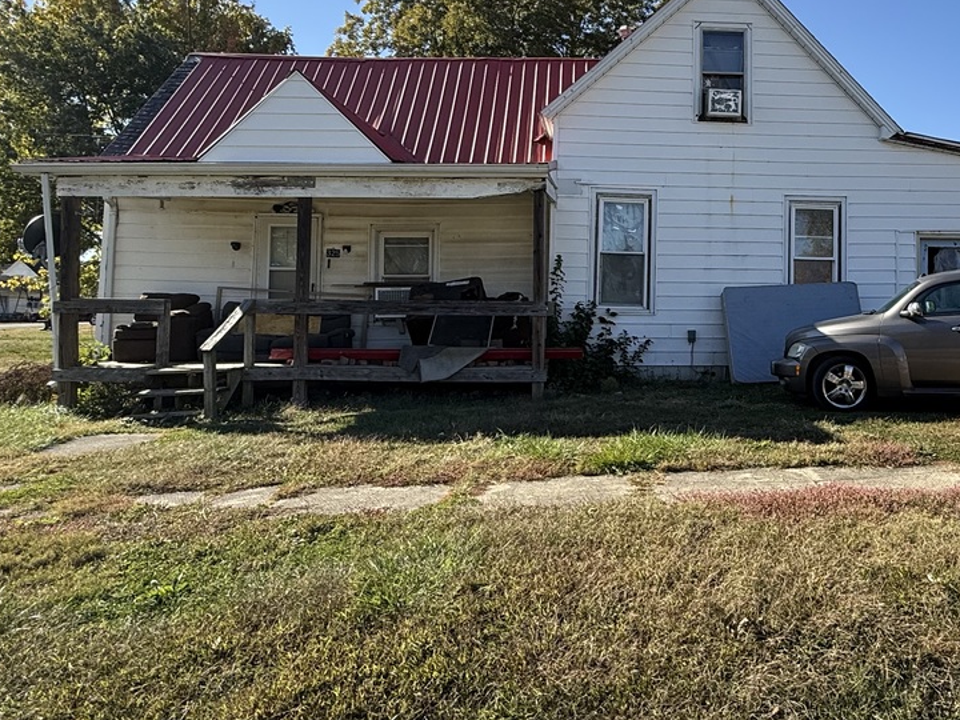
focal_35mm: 28
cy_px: 289
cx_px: 687
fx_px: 777
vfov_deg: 49.4
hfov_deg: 60.9
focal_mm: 2.22
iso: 50
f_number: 2.2
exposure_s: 1/888
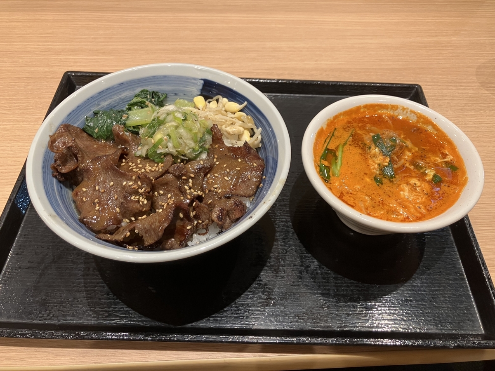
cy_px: 186
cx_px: 248
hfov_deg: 63.4
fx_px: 400
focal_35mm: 28
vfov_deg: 49.7
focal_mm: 3.99
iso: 80
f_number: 1.8
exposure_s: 1/60
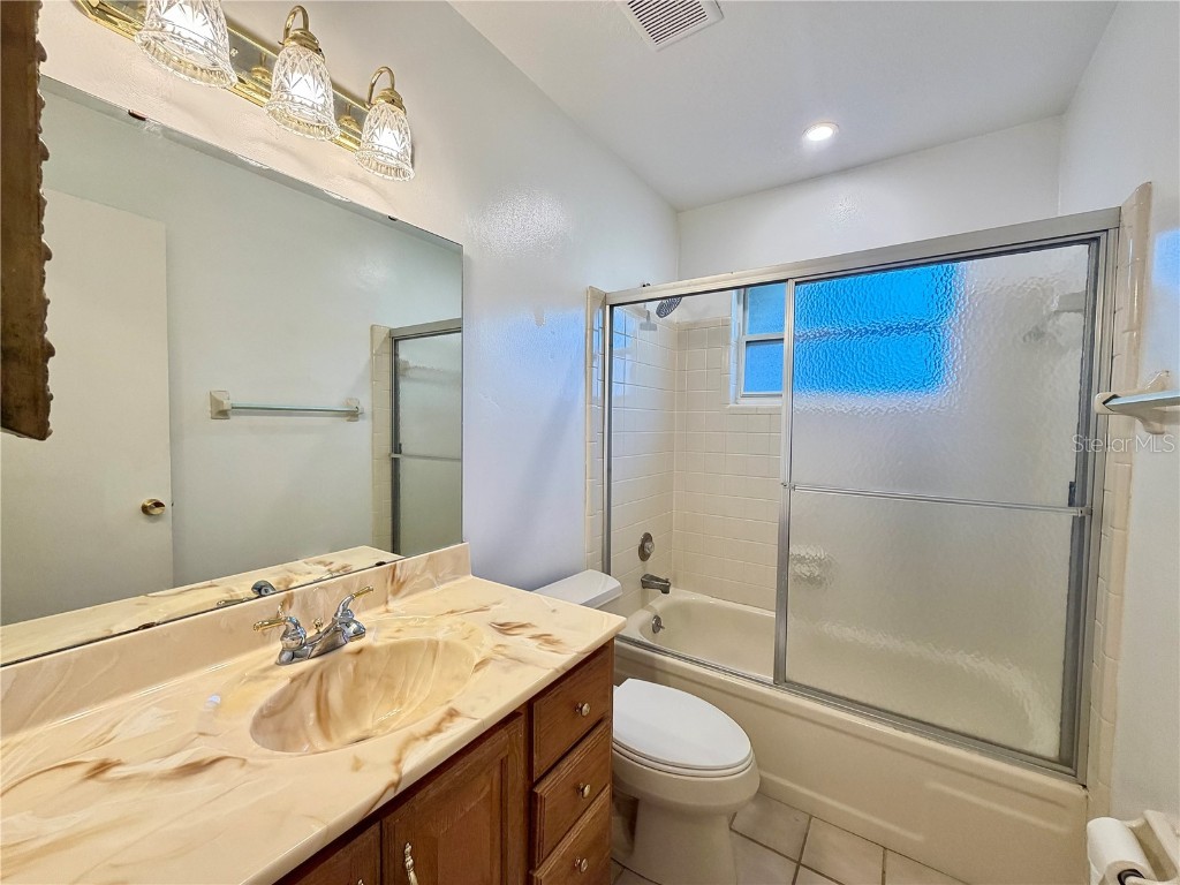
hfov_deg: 102.1
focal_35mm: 14
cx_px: 590
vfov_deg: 85.7
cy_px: 442
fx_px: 477
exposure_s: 1/60
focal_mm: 2.22
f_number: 2.2
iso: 200
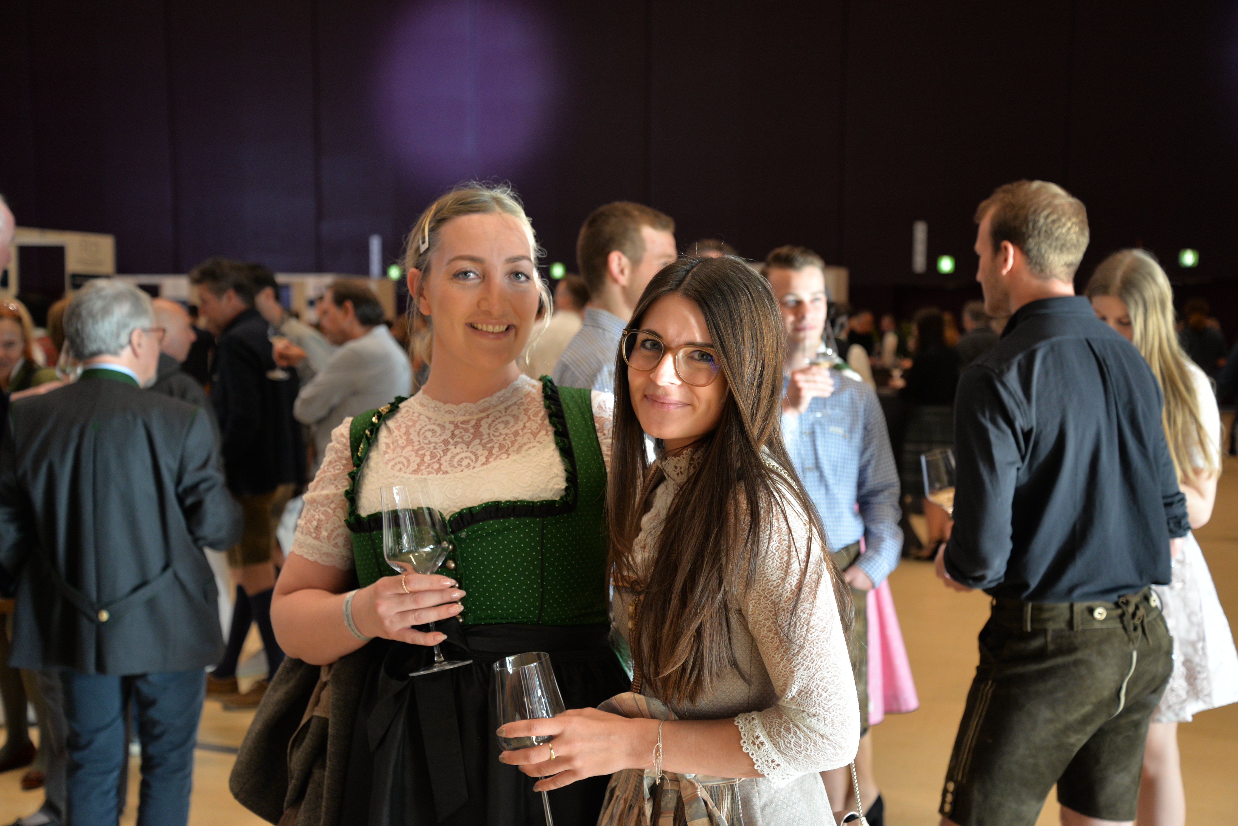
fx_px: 1582
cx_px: 619
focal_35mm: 46
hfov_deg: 42.7
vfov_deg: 29.2
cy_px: 413
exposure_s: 1/50
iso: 800
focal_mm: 46
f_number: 4.2
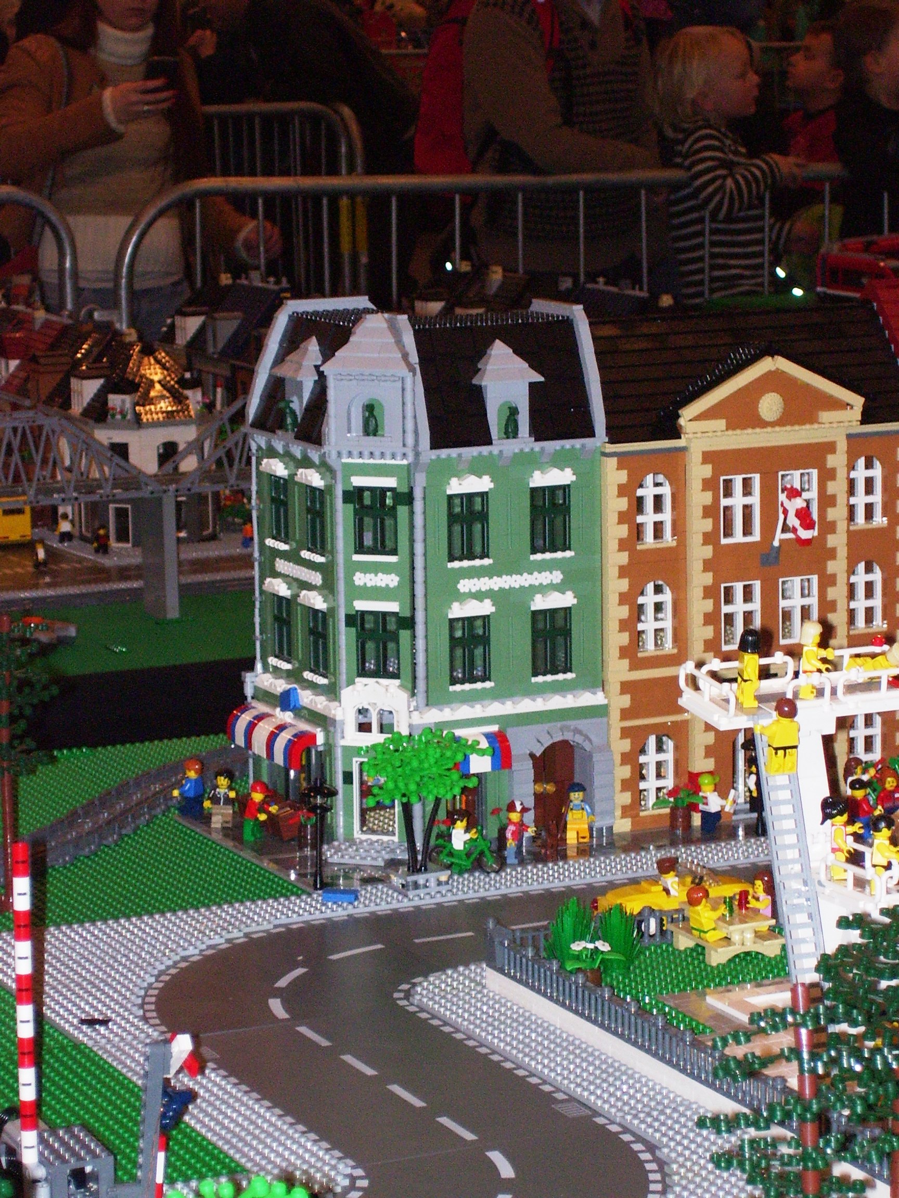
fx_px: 3740
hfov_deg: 13.7
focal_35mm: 108
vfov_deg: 18.2
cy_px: 599
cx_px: 450
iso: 200
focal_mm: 18
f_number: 4.6
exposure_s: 1/90
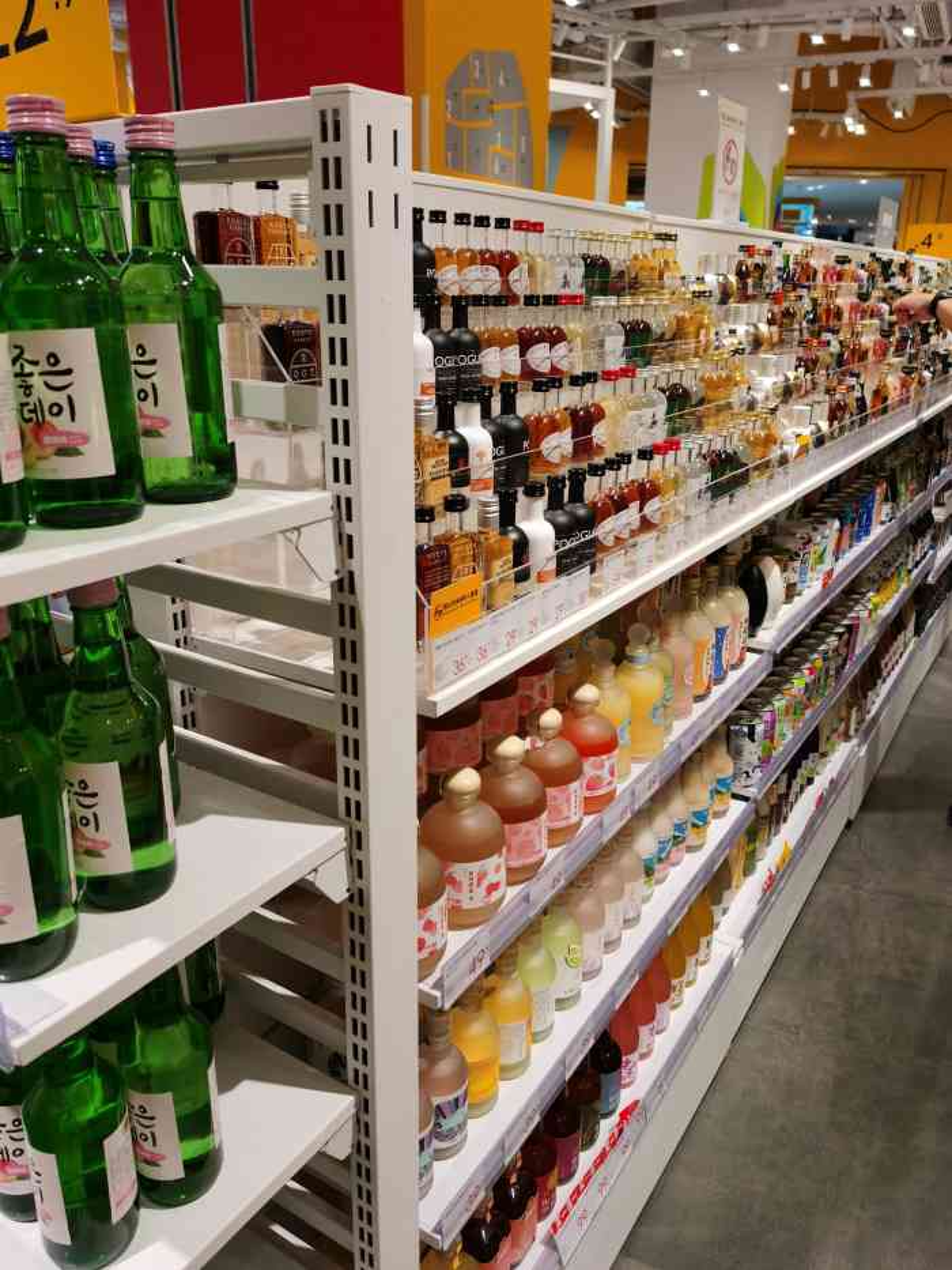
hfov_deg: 51.4
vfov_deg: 65.3
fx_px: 990
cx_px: 476
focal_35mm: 27
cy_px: 635
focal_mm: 5.56
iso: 50
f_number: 1.6
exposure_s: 1/204
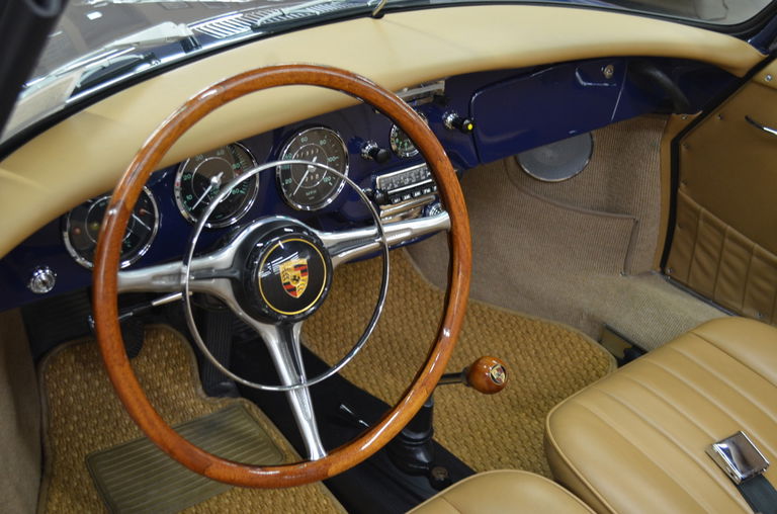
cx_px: 388
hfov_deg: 49.7
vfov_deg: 34.0
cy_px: 257
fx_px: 840
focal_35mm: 39
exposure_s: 1/30
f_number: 4.2
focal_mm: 26
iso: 800
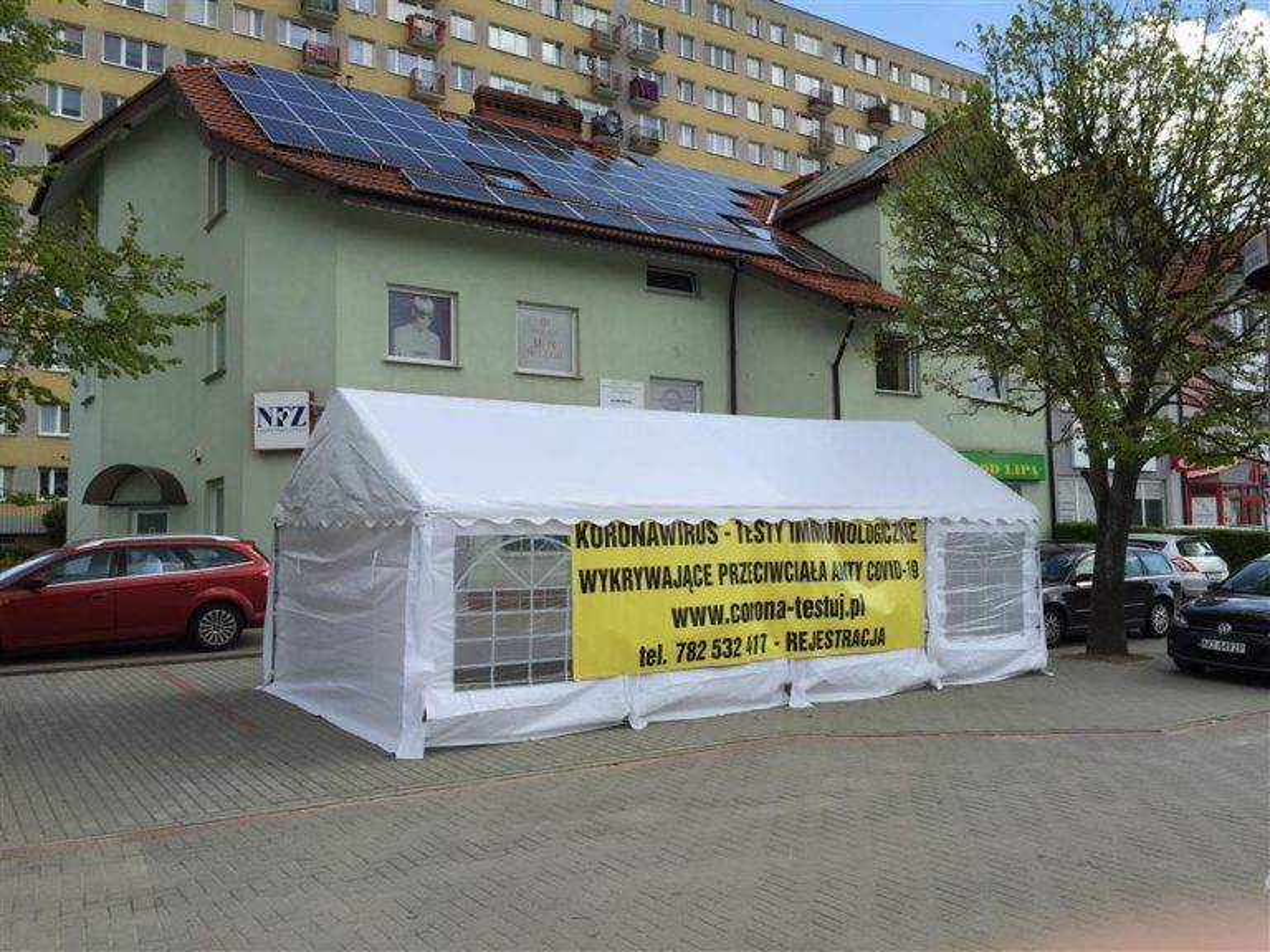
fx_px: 1064
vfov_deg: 48.2
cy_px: 476
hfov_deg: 61.7
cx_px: 635
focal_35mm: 29
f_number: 2.2
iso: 32
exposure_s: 1/1799
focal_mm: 4.15
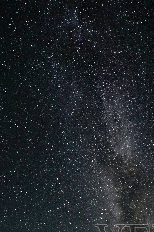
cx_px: 152
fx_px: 180
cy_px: 248
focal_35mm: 28
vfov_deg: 49.0
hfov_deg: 40.9
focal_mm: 12
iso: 3200
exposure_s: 25
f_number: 2.8
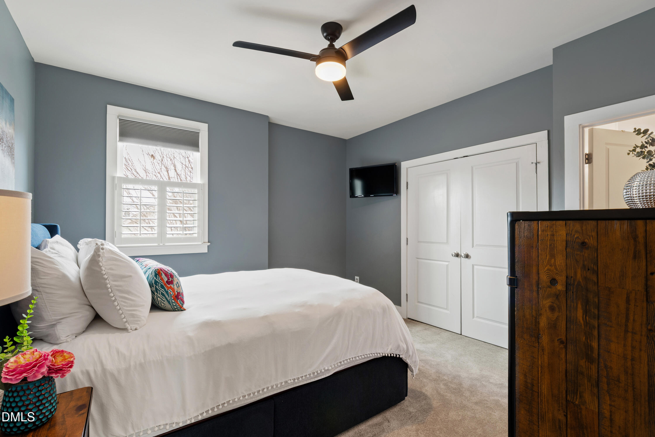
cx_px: 328
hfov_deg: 100.4
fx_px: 273
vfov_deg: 77.3
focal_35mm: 15
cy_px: 218
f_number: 8
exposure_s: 2
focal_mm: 10
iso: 100
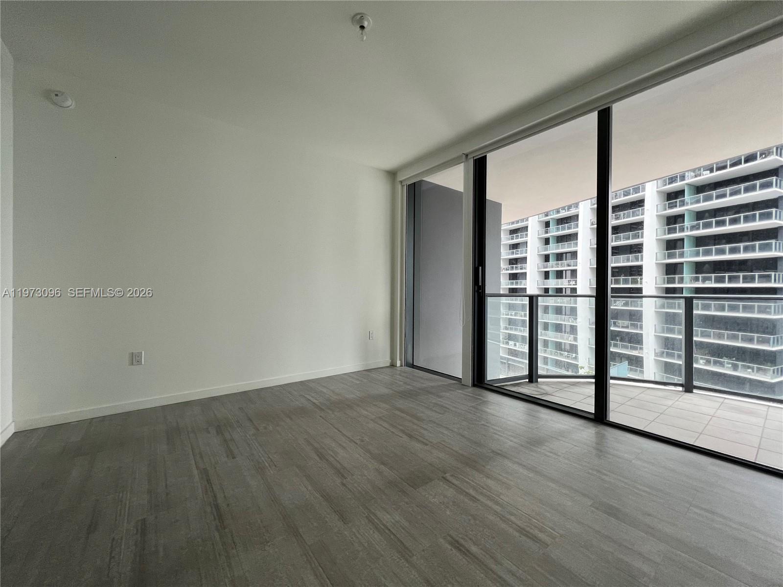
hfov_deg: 106.2
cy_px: 294
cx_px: 392
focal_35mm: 13
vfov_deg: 89.9
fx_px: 294
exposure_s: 1/120
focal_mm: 1.57
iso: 160
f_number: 1.8
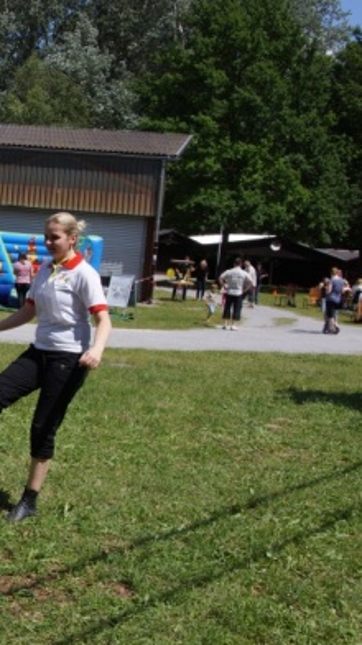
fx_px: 906
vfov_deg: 39.2
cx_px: -61
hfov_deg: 21.2
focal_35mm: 53
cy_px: 325
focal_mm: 22
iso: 100
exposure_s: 1/320
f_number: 8
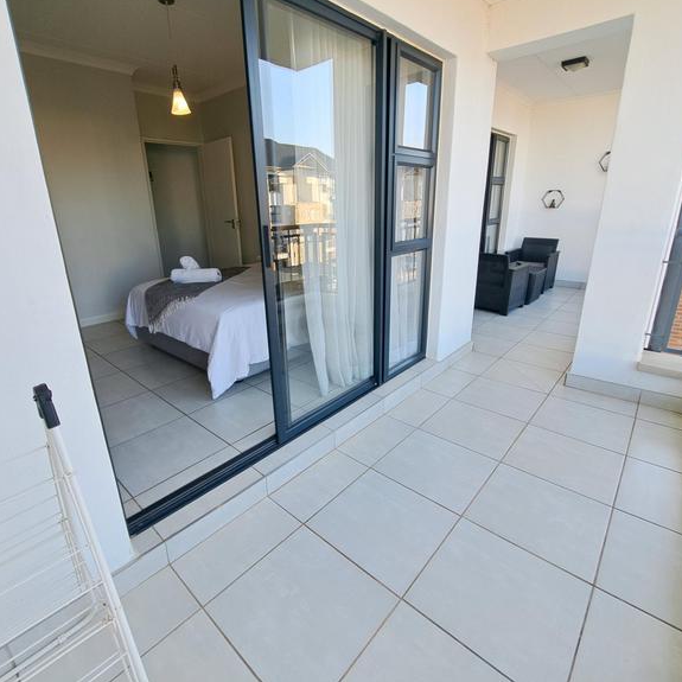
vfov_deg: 87.4
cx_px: 319
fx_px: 357
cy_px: 329
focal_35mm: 16
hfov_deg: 87.3
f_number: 2.2
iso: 50
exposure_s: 1/168
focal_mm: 1.74
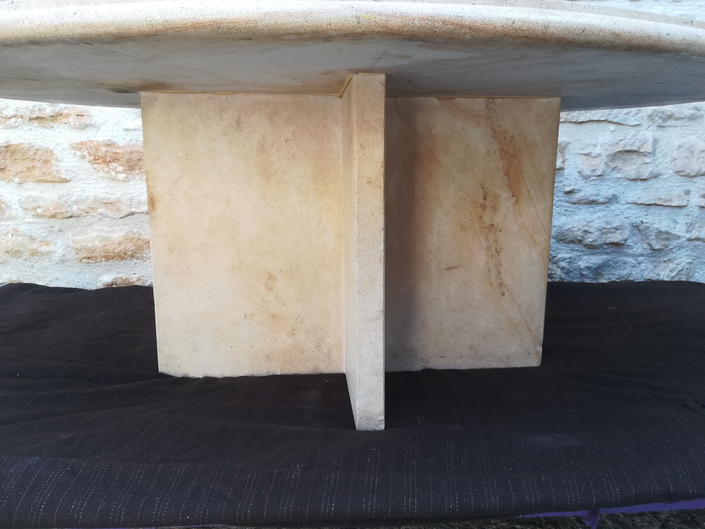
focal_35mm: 26
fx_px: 530
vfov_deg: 53.1
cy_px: 264
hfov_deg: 67.3
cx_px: 352
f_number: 2.2
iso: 80
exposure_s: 1/120
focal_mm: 3.83
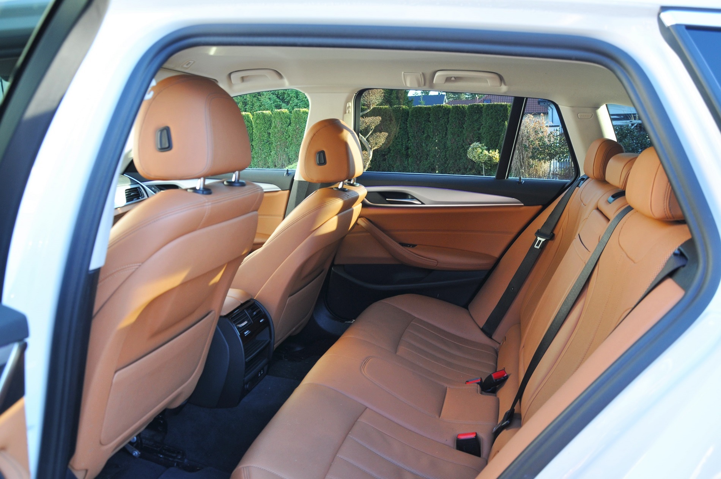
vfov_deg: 47.8
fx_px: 540
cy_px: 240
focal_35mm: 27
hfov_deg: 67.5
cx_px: 360
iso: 250
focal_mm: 18
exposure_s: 1/30
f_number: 5.6
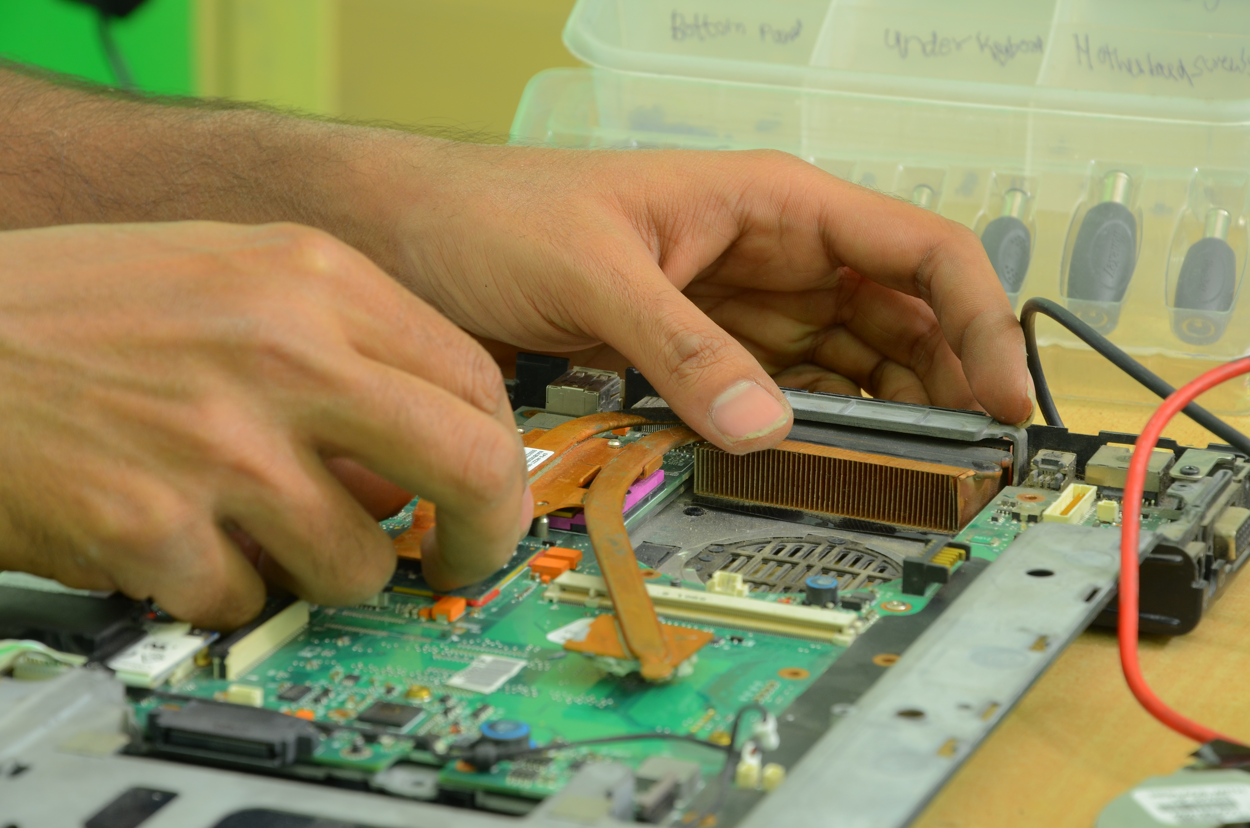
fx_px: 5094
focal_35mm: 147
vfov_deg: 9.3
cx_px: 625
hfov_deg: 14.0
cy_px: 414
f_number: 9
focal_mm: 98
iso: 250
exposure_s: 1/160
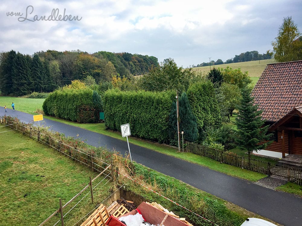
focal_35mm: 29
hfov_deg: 61.7
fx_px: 253
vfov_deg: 48.2
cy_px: 113
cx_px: 151
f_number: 2.2
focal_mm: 4.15
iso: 32
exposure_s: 1/950
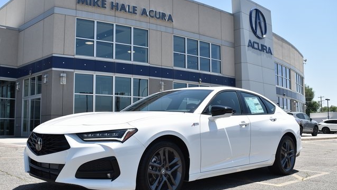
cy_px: 101
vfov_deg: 31.2
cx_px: 169
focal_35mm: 38
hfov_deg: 52.8
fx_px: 340
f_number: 9
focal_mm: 24
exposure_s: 1/320
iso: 100
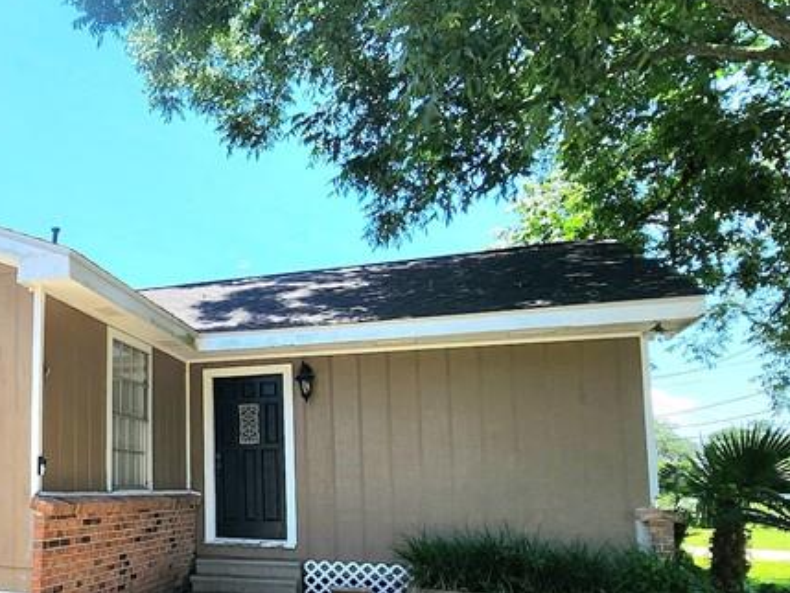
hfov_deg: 49.8
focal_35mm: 31
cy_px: 390
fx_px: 708
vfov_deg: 44.9
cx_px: 39
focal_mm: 2.2
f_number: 2.2
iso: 50
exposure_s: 1/1000
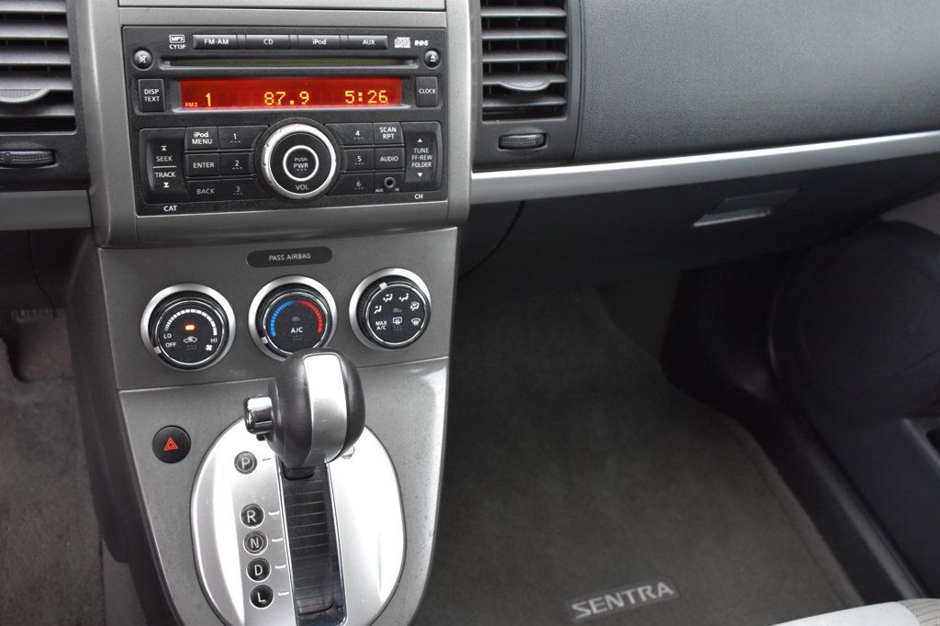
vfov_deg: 36.8
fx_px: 940
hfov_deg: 53.1
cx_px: 470
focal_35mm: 36
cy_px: 313
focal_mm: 24
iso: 1600
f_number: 6.3
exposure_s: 1/15
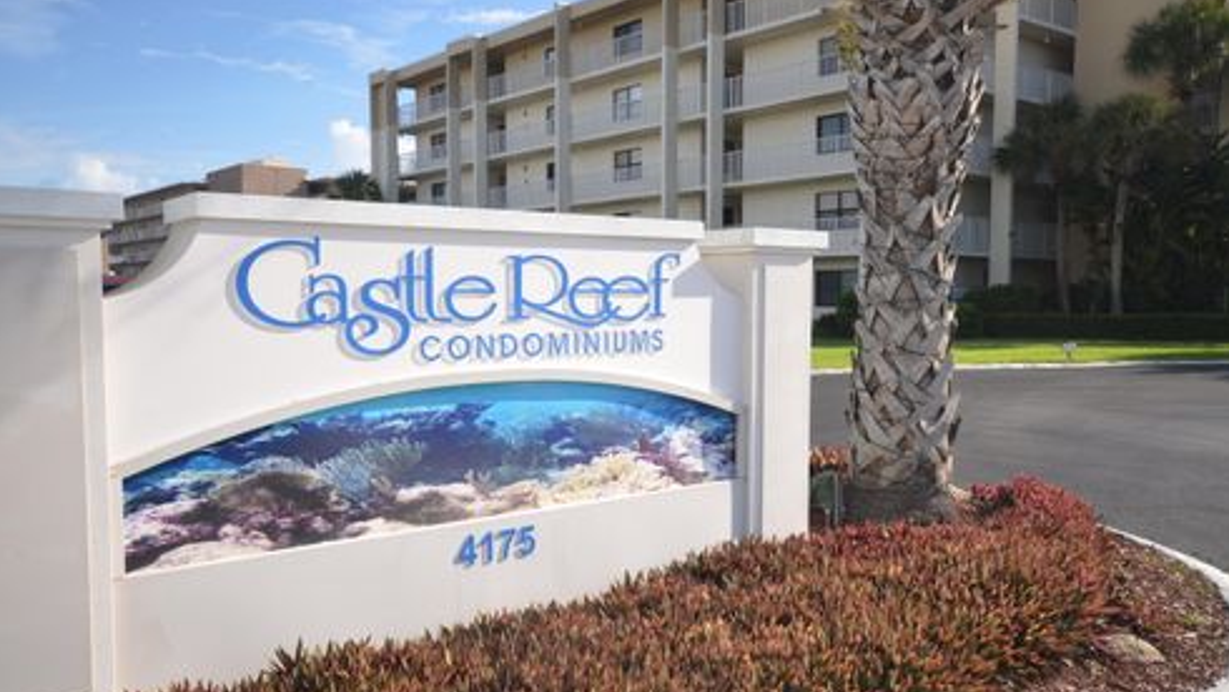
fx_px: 1043
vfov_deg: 36.7
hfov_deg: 61.0
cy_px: 357
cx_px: 607
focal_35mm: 32
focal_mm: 20
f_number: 5.6
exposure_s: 1/250
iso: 100
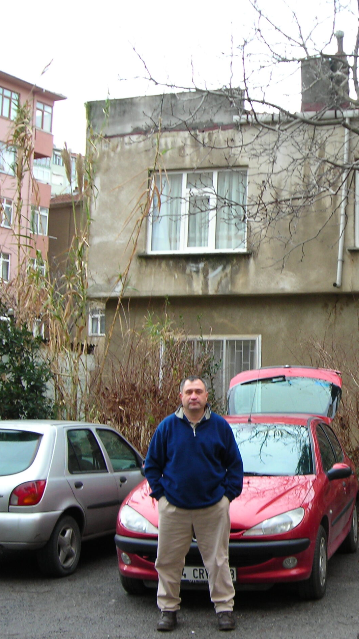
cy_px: 323
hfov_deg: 20.8
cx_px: 347
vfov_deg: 37.2
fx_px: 948
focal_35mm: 56
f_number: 3.2
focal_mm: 6.3
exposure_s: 1/38.7
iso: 50
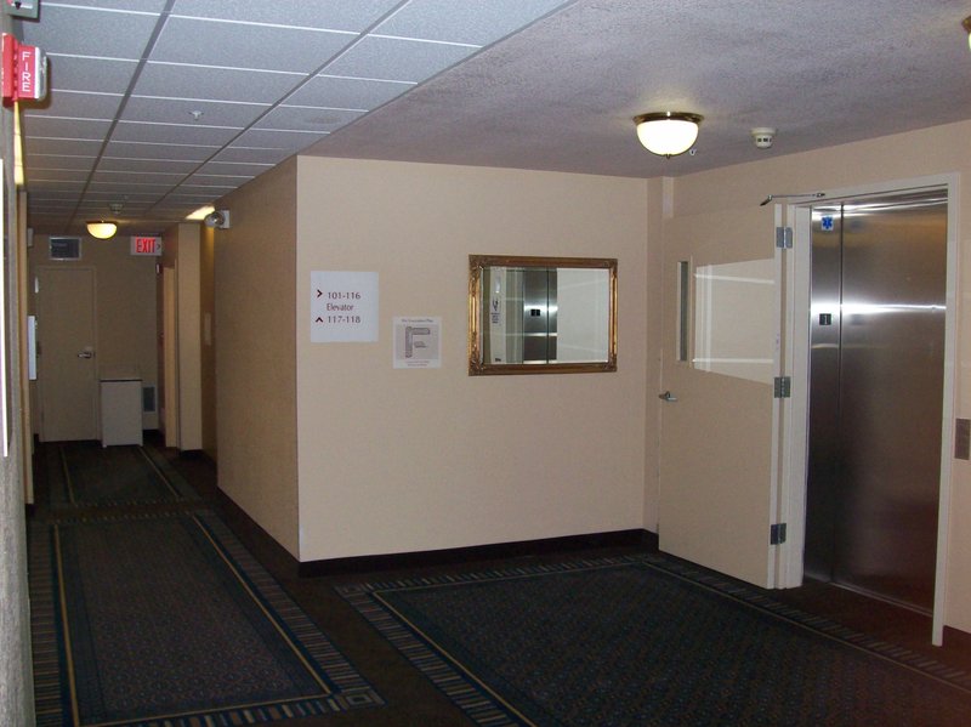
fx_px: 1009
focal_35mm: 36
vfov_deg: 39.6
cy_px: 364
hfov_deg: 51.4
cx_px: 486
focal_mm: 6
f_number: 2.7
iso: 200
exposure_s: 1/64
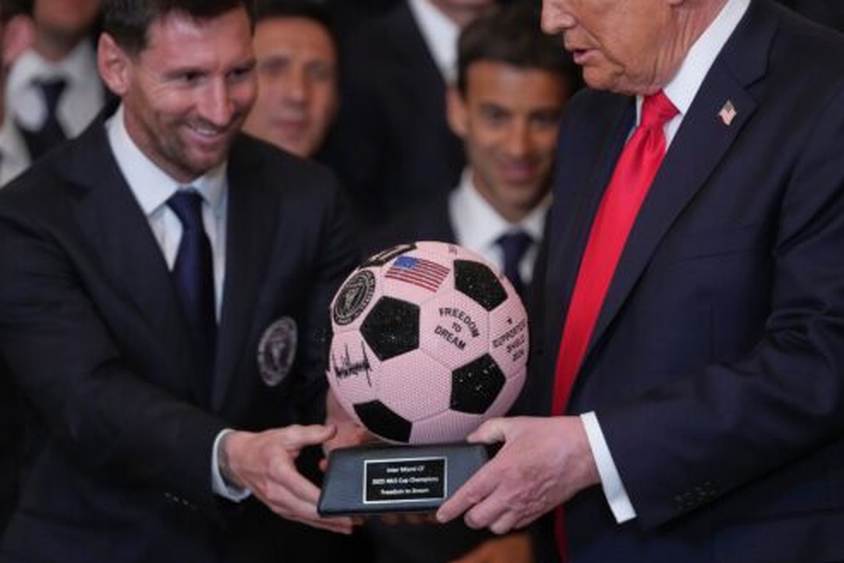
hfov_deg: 8.8
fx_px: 5464
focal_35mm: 233
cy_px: 192
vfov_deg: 5.9
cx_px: 484
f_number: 2.8
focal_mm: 165
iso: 5000
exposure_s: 1/400
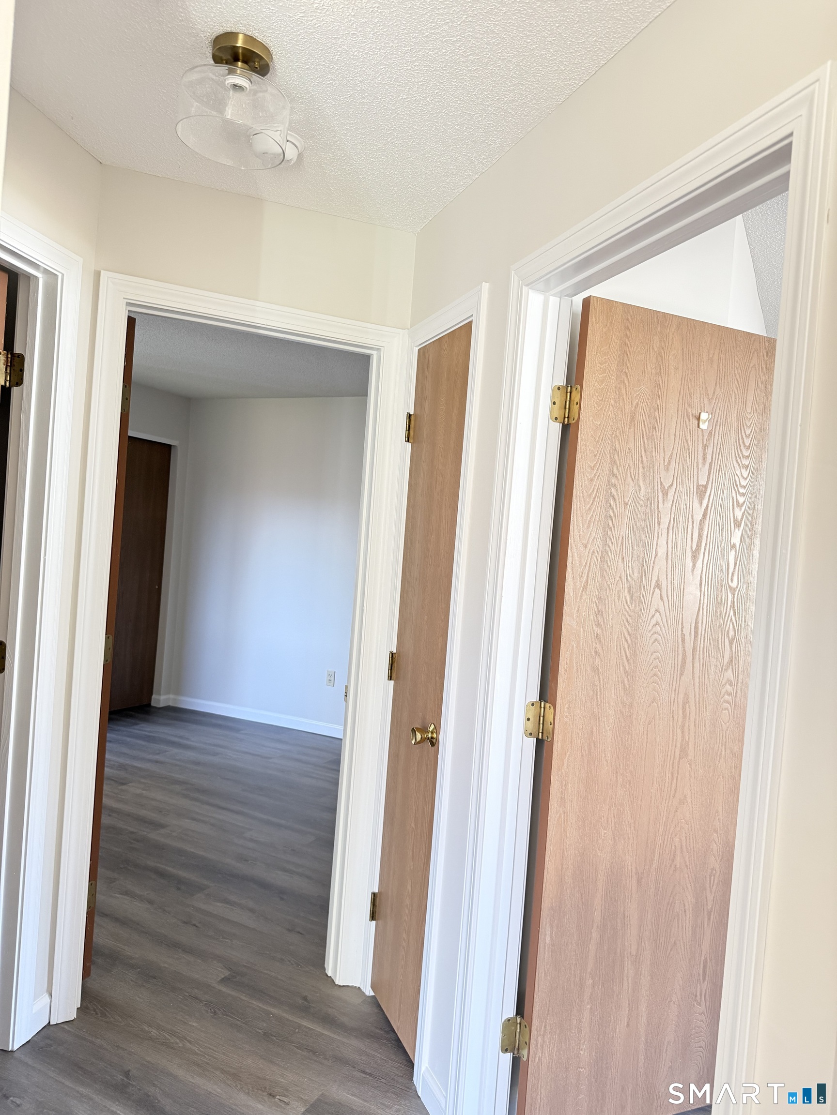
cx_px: 418
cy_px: 558
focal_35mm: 24
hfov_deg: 56.8
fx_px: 774
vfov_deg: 71.6
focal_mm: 6.76
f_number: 1.78
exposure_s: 1/60
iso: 320
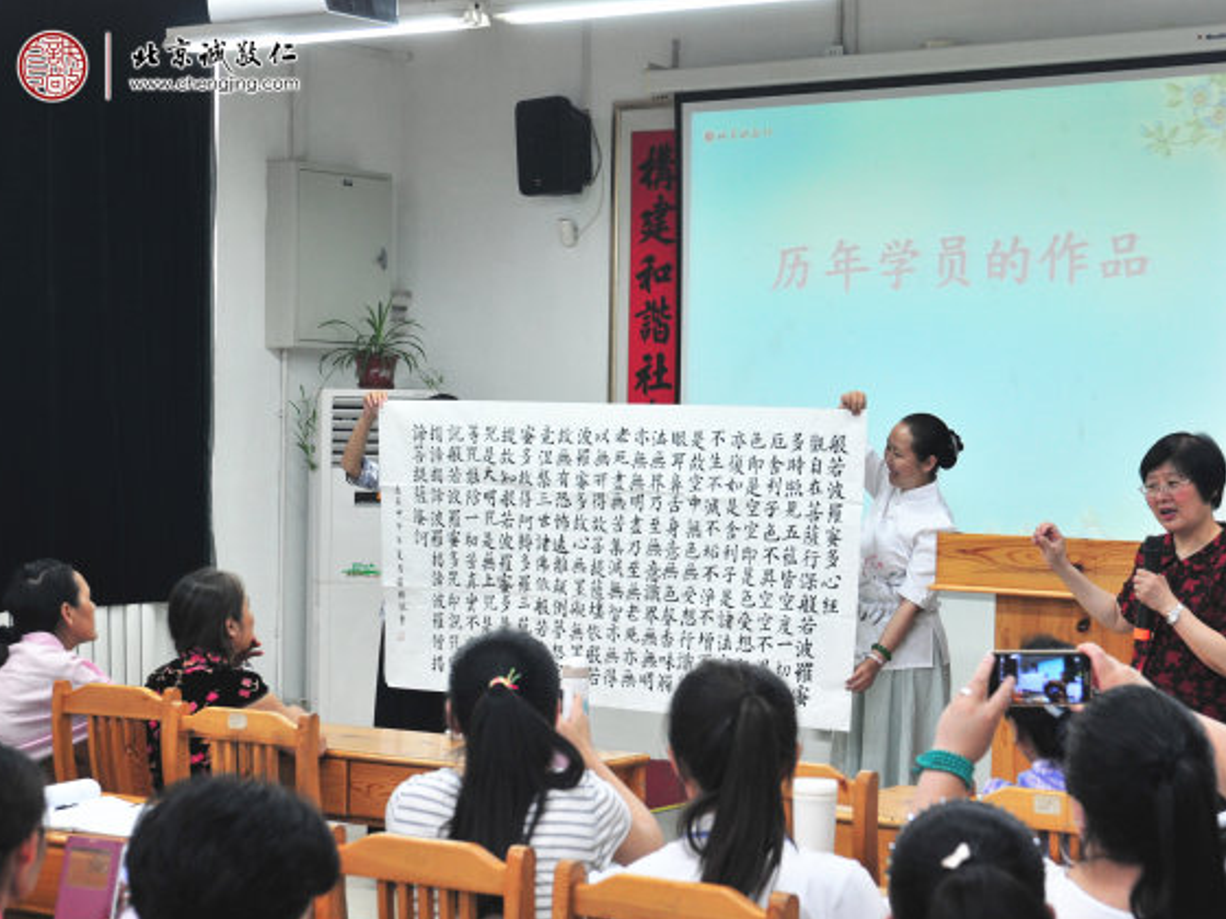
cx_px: 687
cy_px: 464
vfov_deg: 20.7
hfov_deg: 27.4
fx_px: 2515
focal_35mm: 71
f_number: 4
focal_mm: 40
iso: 400
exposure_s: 1/60
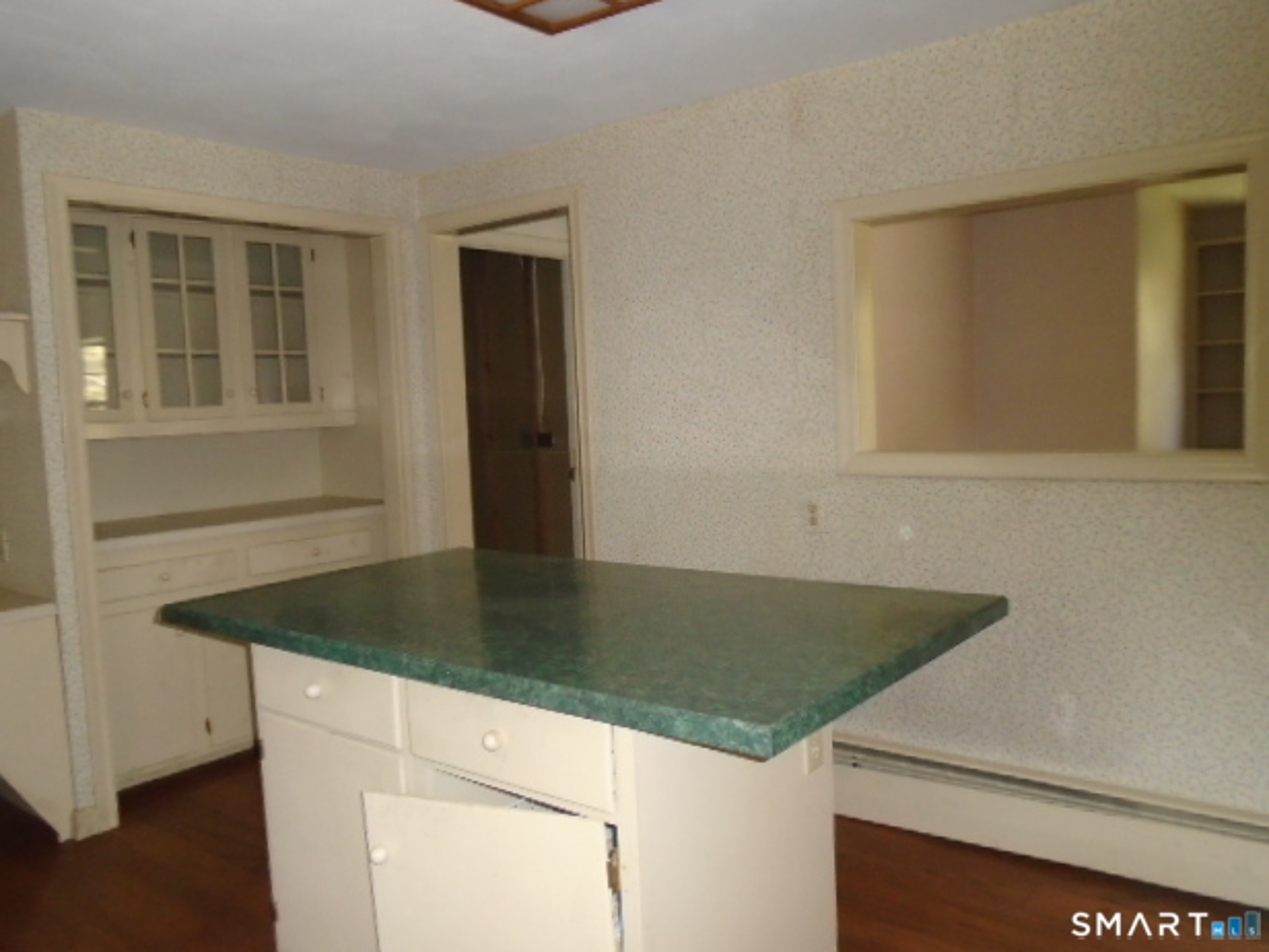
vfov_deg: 51.4
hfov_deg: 65.3
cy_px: 484
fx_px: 990
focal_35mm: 27
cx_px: 641
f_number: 3.2
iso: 400
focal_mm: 4.6
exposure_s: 1/30
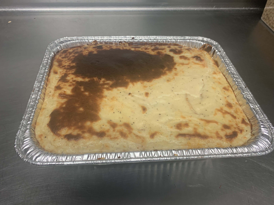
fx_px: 206
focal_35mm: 26
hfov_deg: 67.3
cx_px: 137
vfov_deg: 53.1
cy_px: 102
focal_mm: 4.25
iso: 160
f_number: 1.8
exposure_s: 1/60
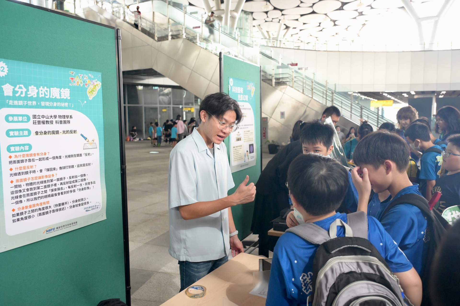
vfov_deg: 46.4
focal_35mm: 28
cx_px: 230
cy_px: 153
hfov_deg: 65.5
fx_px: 358
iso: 5000
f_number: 4
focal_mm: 28
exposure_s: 1/125
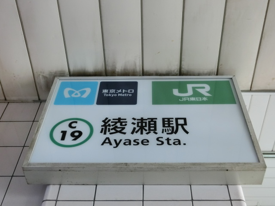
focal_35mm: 45
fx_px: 357
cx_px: 138
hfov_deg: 42.1
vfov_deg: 32.2
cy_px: 103
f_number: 4.4
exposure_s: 1/50
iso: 400
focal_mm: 8
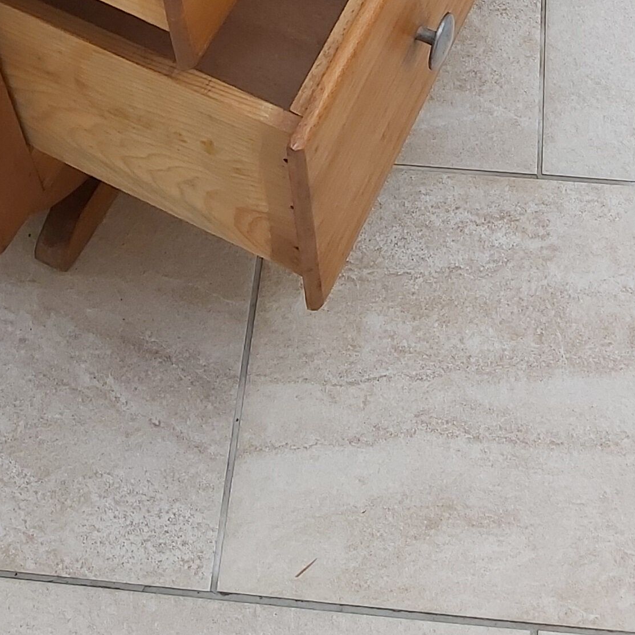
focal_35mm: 83
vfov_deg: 18.0
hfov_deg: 20.9
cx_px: 328
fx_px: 1723
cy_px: -384
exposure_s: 1/283
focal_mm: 3.92
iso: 64
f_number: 1.7
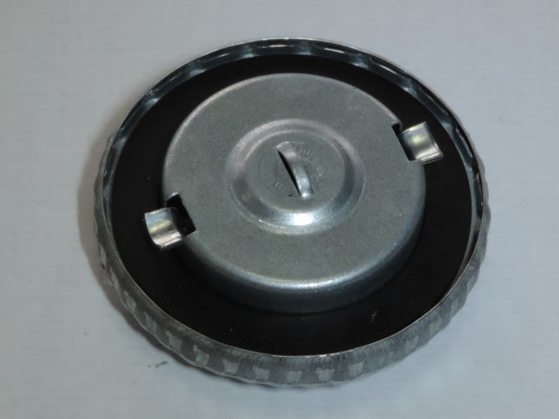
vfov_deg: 16.4
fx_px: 1453
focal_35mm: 90
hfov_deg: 21.8
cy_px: 210
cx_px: 280
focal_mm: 16
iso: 250
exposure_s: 1/100
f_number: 4.1
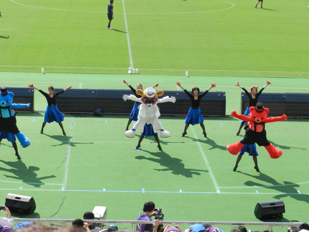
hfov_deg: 19.6
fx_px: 893
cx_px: 154
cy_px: 116
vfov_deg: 14.8
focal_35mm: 100
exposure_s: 1/500
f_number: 4.6
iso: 160
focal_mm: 17.7
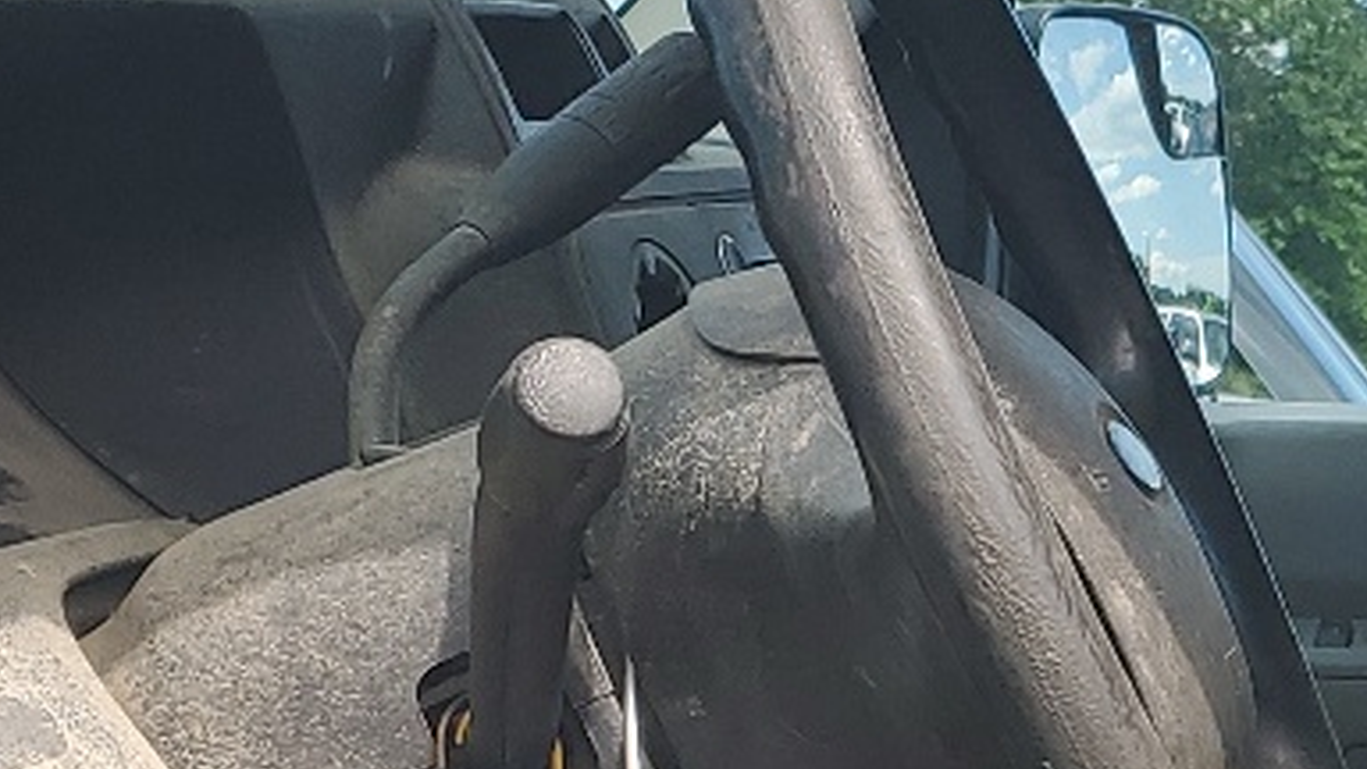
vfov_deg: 10.0
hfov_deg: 17.5
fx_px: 4277
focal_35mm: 118
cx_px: 1509
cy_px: 1064
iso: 50
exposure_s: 1/1250
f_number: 1.5
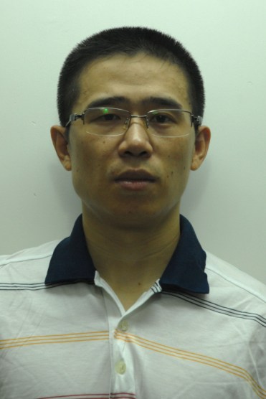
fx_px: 1495
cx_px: 133
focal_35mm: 135
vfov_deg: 15.2
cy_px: 200
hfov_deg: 10.2
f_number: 5.6
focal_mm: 90
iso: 320
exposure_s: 1/30
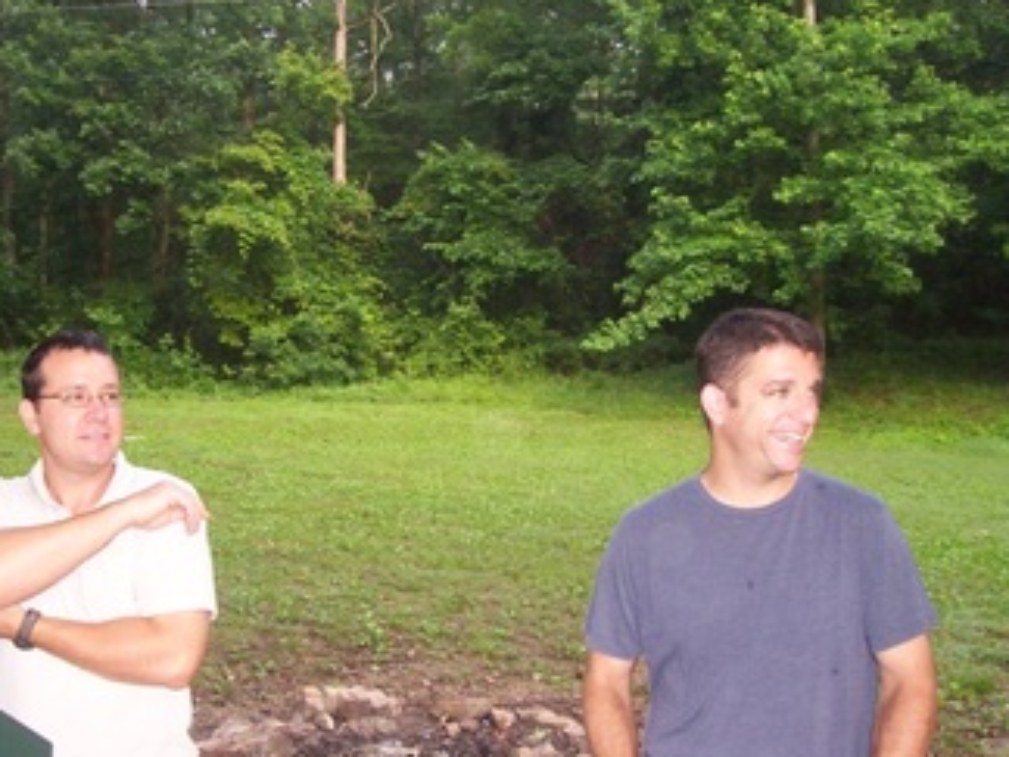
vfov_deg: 34.3
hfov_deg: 44.5
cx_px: 389
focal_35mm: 42
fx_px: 1224
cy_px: 445
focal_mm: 5.6
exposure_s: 1/60
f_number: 2.7
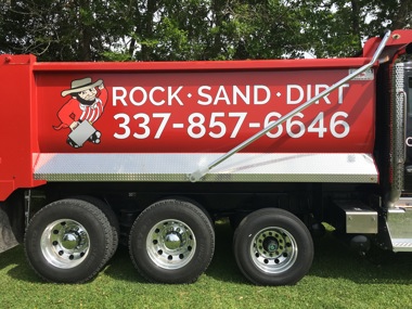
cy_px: 154
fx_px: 345
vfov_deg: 48.2
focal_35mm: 29
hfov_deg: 61.7
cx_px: 206
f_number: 2.2
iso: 25
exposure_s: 1/1570
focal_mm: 4.15
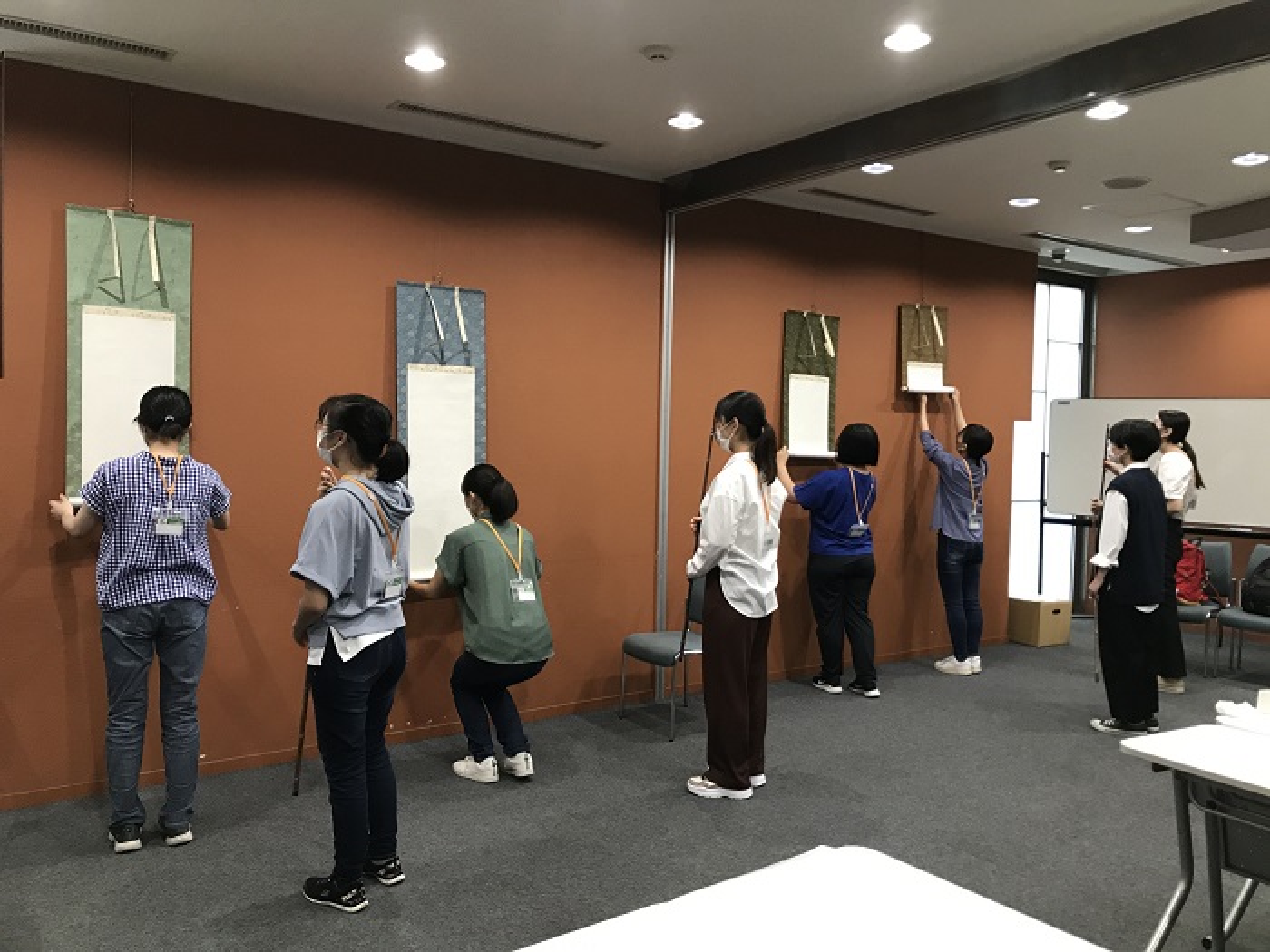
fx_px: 1027
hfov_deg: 63.4
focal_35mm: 28
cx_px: 635
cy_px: 476
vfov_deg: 49.7
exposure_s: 1/17
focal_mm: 3.99
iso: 50
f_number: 1.8
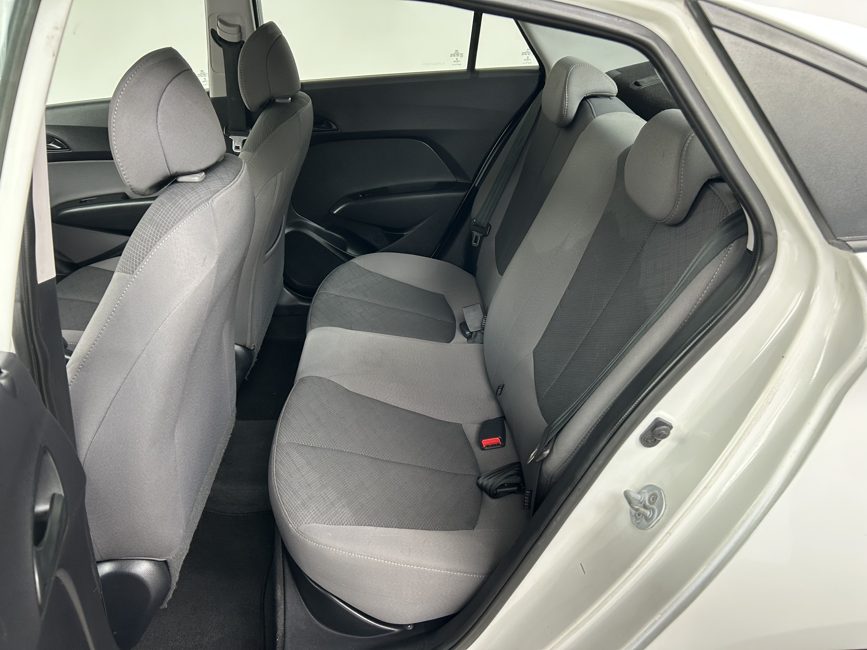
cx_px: 434
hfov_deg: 67.3
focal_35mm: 26
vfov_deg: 53.1
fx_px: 651
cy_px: 325
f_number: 1.5
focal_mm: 5.7
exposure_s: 1/60
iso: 80
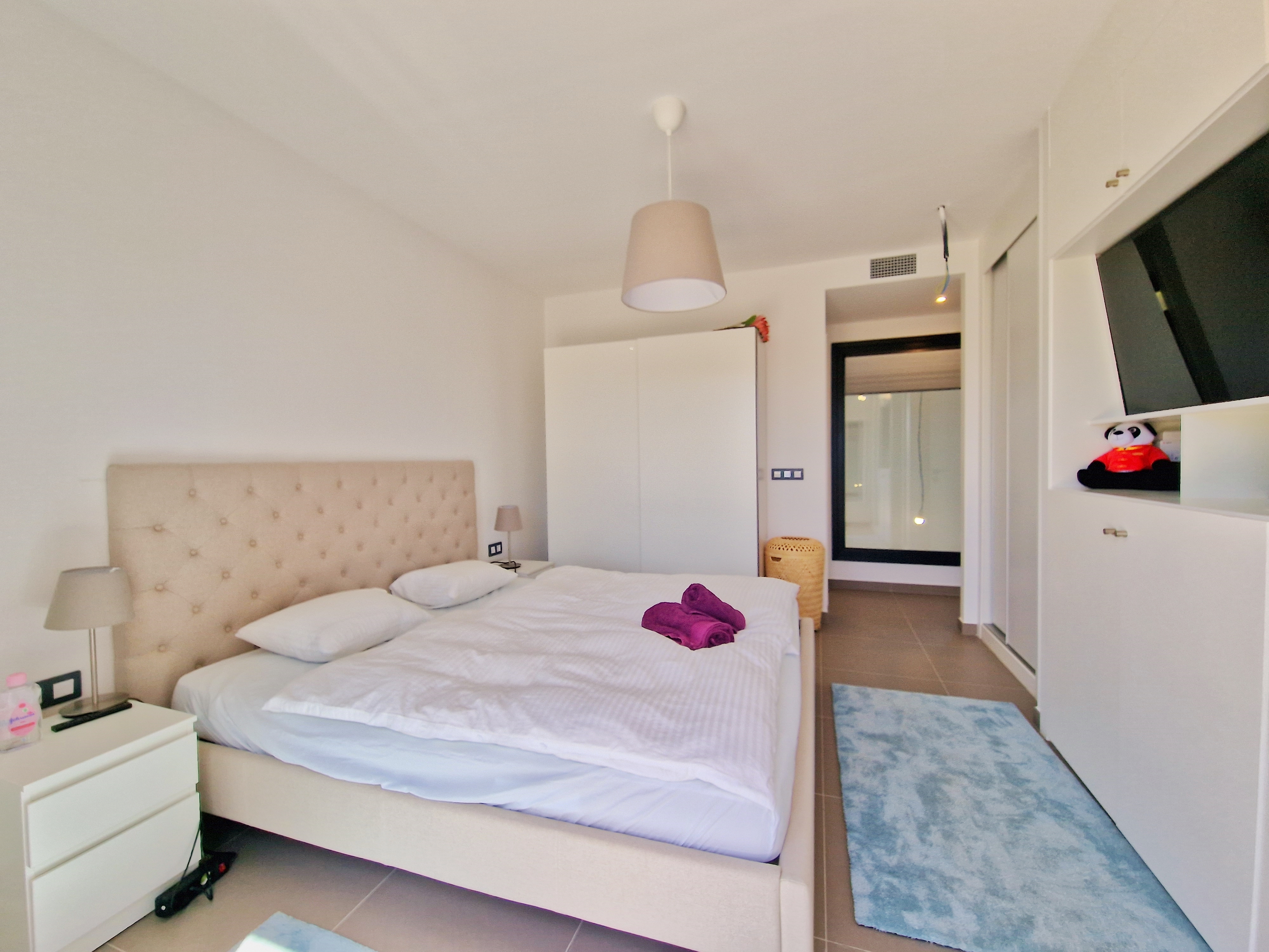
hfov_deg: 106.2
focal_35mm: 13
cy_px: 476
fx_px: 477
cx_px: 634
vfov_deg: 89.9
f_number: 2.2
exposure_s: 1/363
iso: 50
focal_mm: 2.2
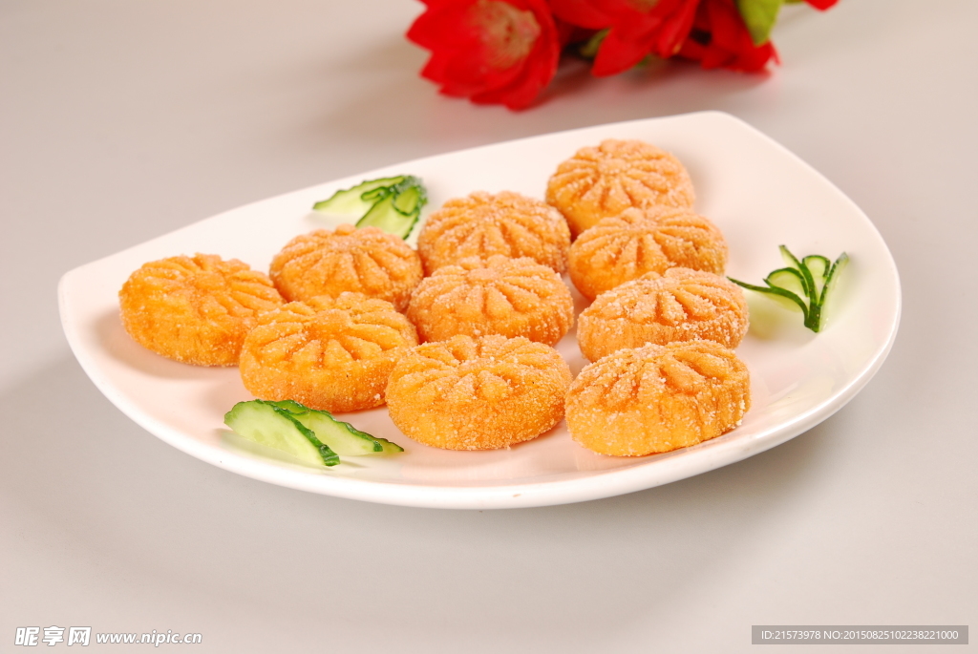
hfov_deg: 27.0
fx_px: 2039
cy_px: 327
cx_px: 489
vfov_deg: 18.2
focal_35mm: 75
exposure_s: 1/160
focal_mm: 50
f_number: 8
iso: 200
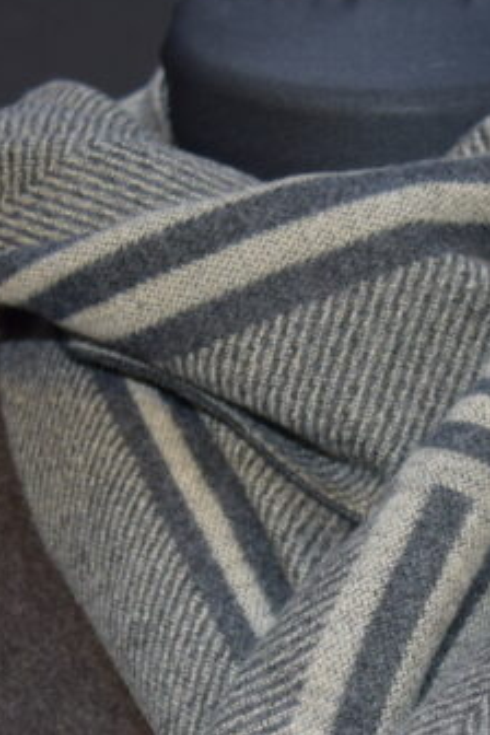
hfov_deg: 17.7
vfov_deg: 26.2
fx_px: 1552
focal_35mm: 76
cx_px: 434
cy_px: 586
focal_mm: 24
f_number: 4
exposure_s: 1/60
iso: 500
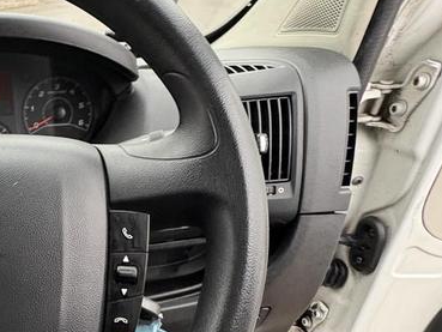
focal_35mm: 34
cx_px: 19
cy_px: 265
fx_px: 434
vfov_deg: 40.1
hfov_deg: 46.8
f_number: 2.2
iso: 500
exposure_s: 1/60
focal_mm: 2.22
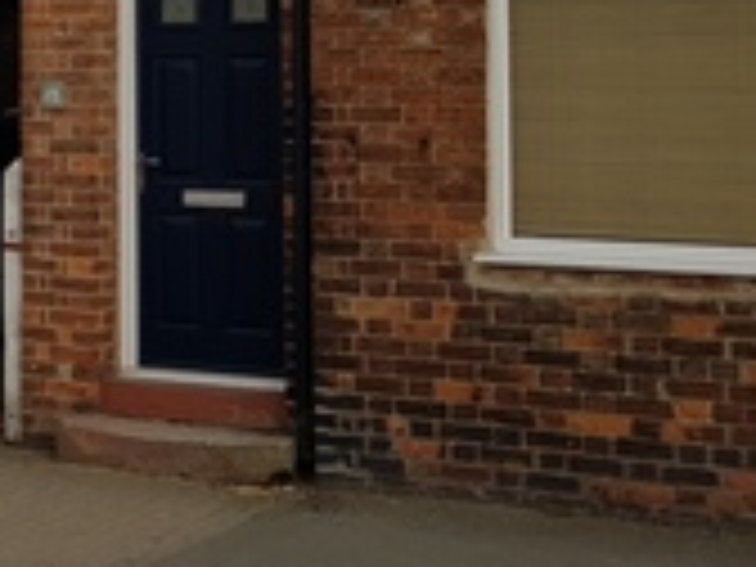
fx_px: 2162
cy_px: -14
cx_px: -428
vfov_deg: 14.7
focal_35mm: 99
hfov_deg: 17.5
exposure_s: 1/628
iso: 40
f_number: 1.7
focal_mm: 4.2
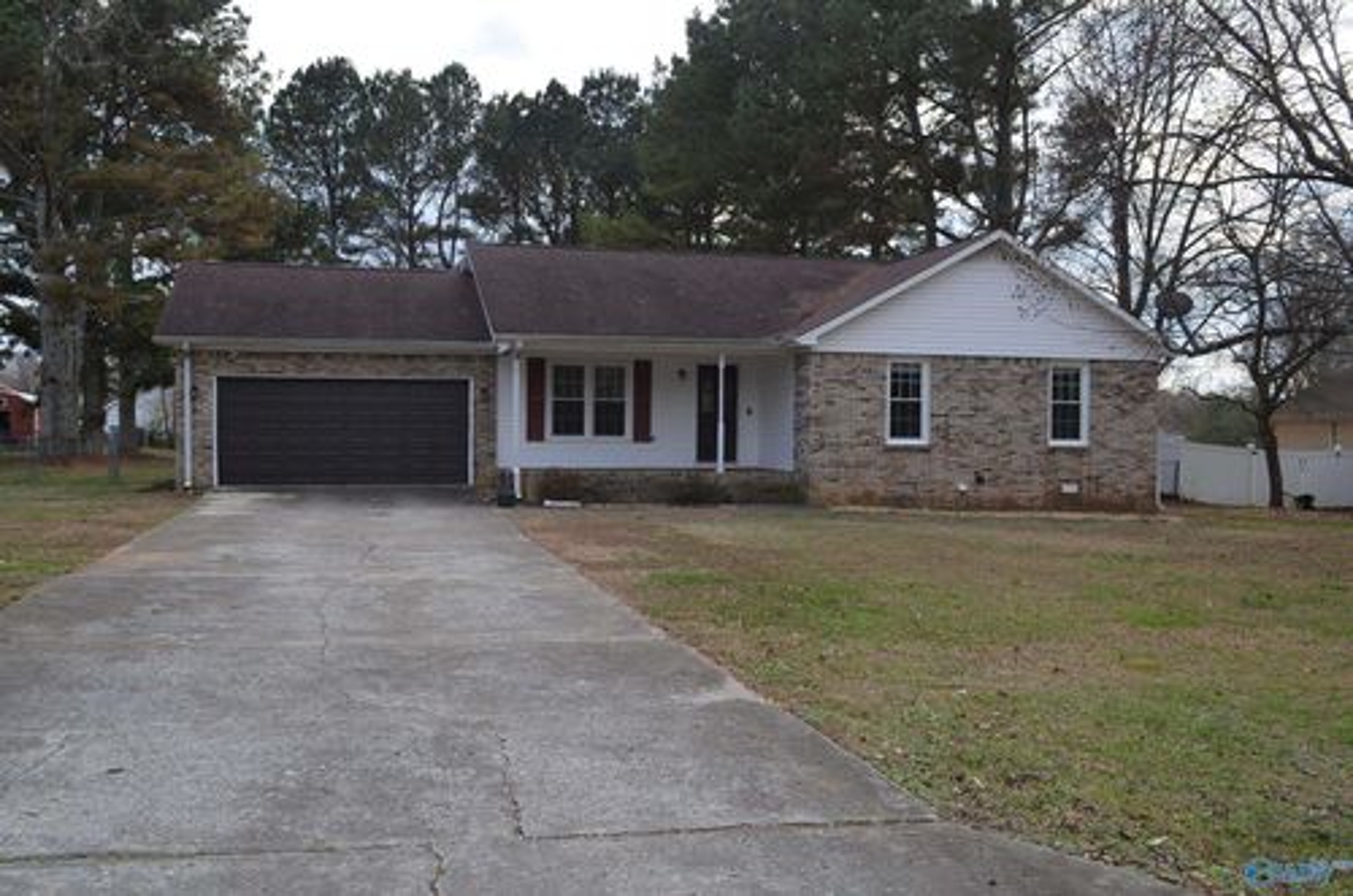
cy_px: 448
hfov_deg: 53.2
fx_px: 1350
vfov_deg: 36.7
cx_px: 676
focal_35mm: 36
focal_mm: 24
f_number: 6.3
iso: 200
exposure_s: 1/160
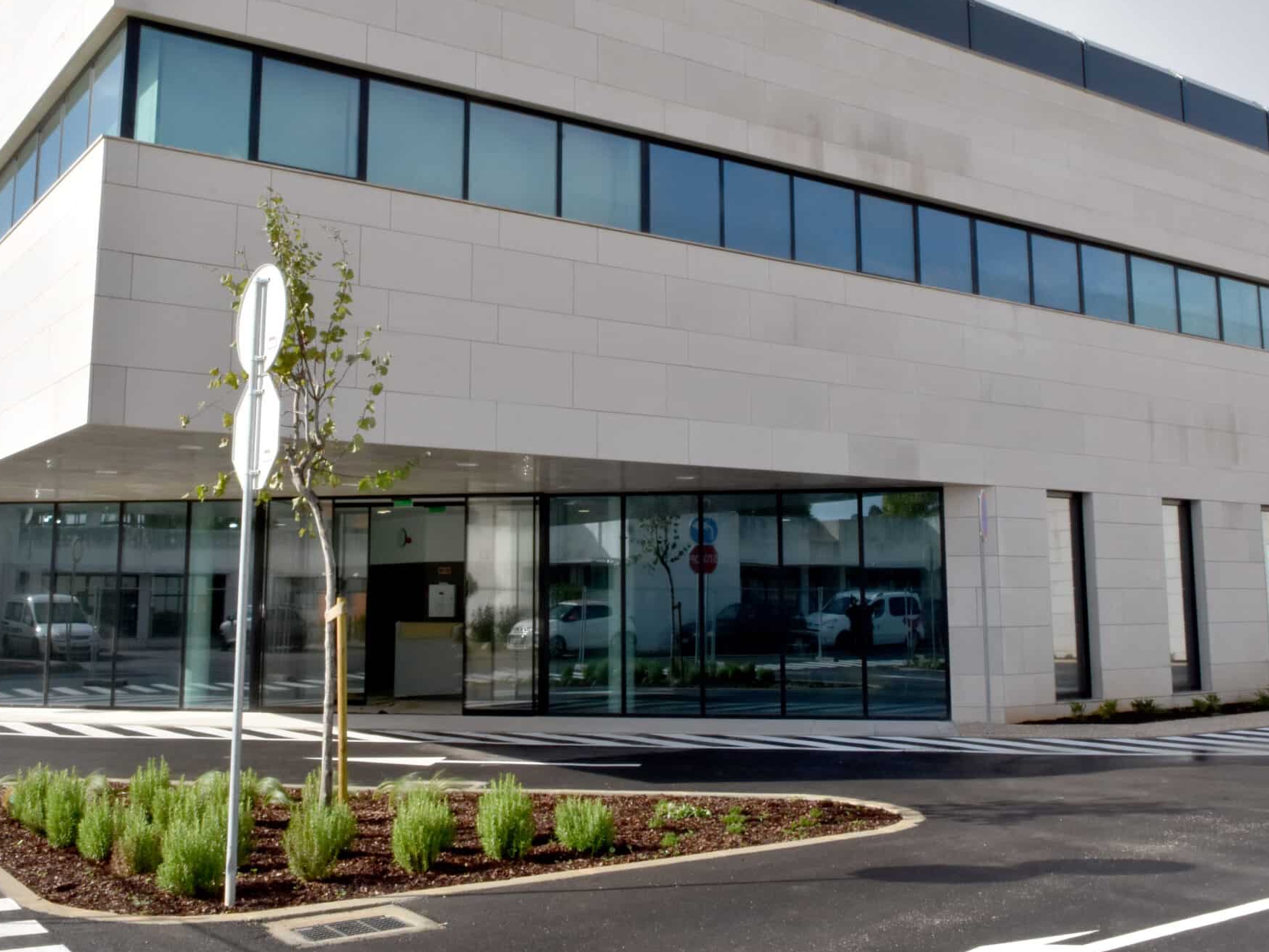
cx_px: 602
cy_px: 405
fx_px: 1309
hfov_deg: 51.7
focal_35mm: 36
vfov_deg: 39.9
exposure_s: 1/125
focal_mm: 17
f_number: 16
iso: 400
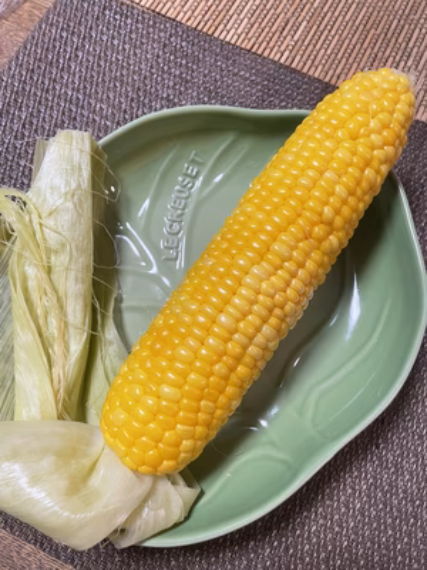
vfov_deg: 67.3
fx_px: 428
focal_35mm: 26
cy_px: 285
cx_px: 214
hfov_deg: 53.1
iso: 125
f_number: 1.6
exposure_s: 1/69
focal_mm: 4.2
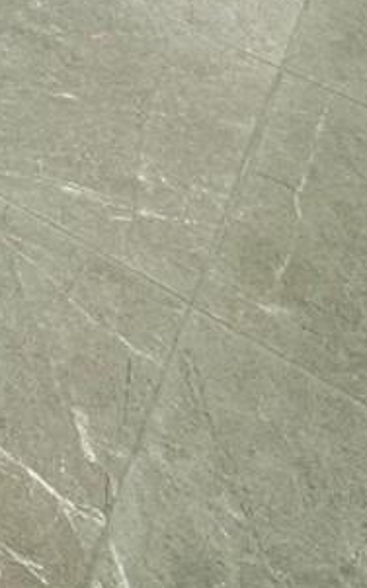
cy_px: -559
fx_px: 1265
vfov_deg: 18.4
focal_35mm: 79
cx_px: -447
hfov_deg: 13.3
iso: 125
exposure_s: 1/120
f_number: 2.2
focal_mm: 2.22
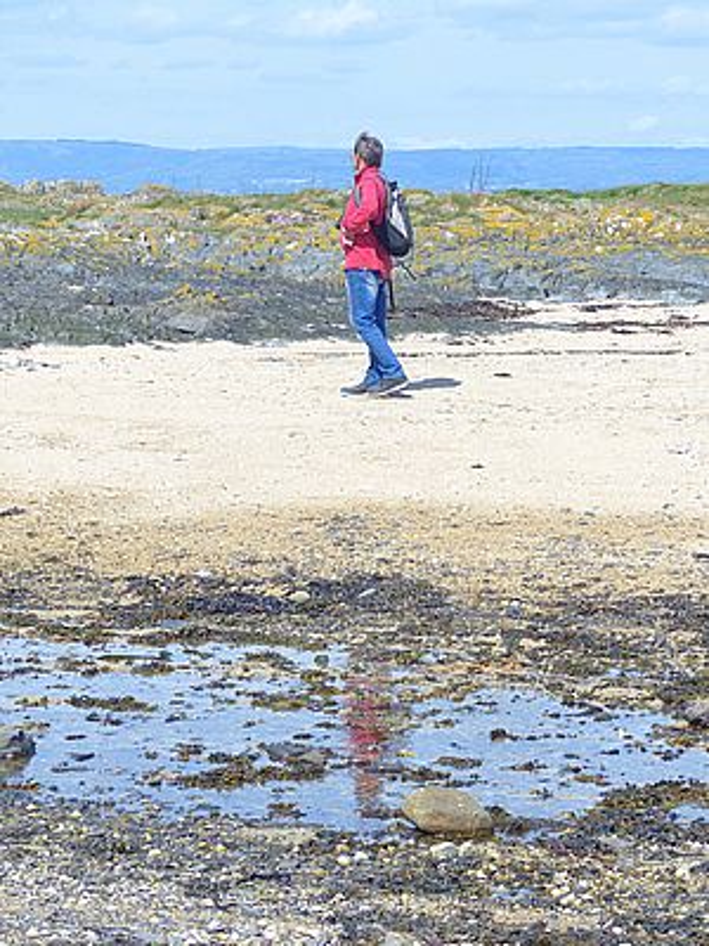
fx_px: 3304
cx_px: 354
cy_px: 473
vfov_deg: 16.3
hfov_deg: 12.2
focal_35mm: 121
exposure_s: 1/2000
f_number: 2.8
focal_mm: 21.8
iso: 100
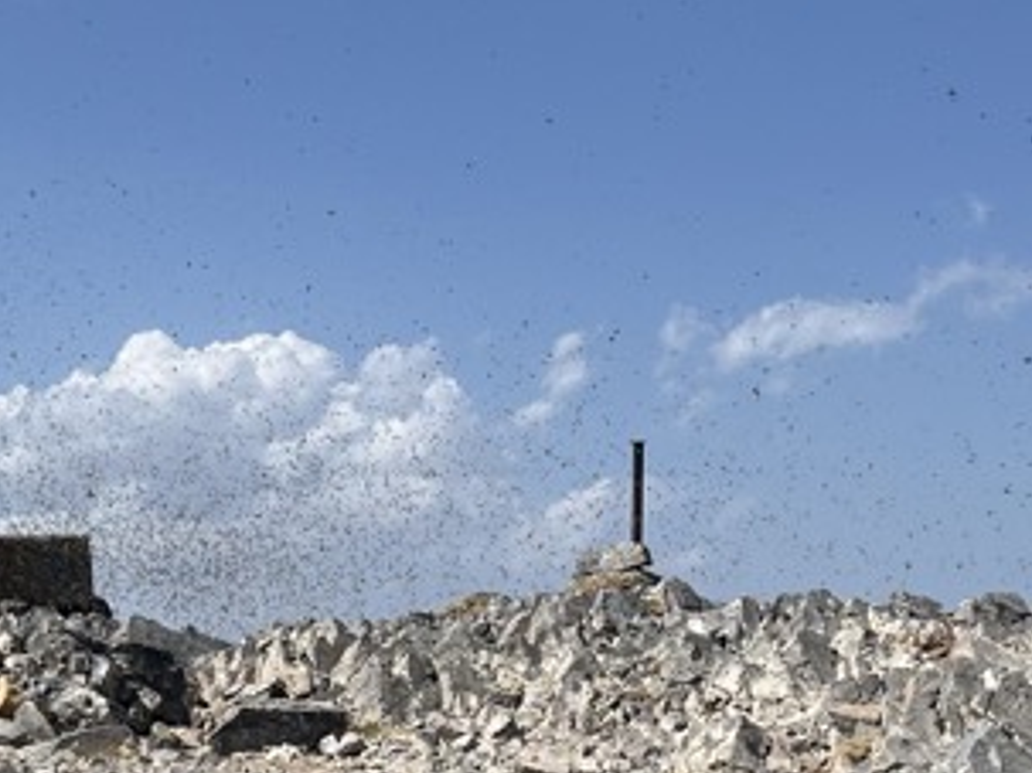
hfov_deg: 22.2
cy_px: 674
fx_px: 2622
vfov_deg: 16.6
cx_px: 433
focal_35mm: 88
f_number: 1.6
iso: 50
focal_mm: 5.1
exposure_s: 1/5848
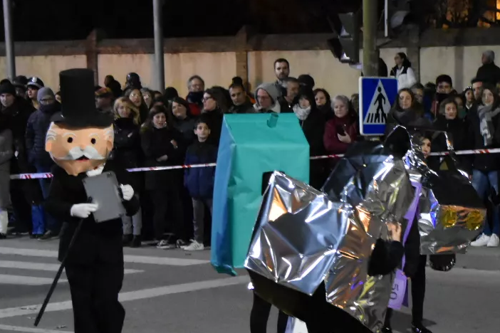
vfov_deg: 11.2
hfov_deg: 16.7
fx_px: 1683
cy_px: 308
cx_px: 452
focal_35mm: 121
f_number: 4.5
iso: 7200
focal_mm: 35
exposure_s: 1/60
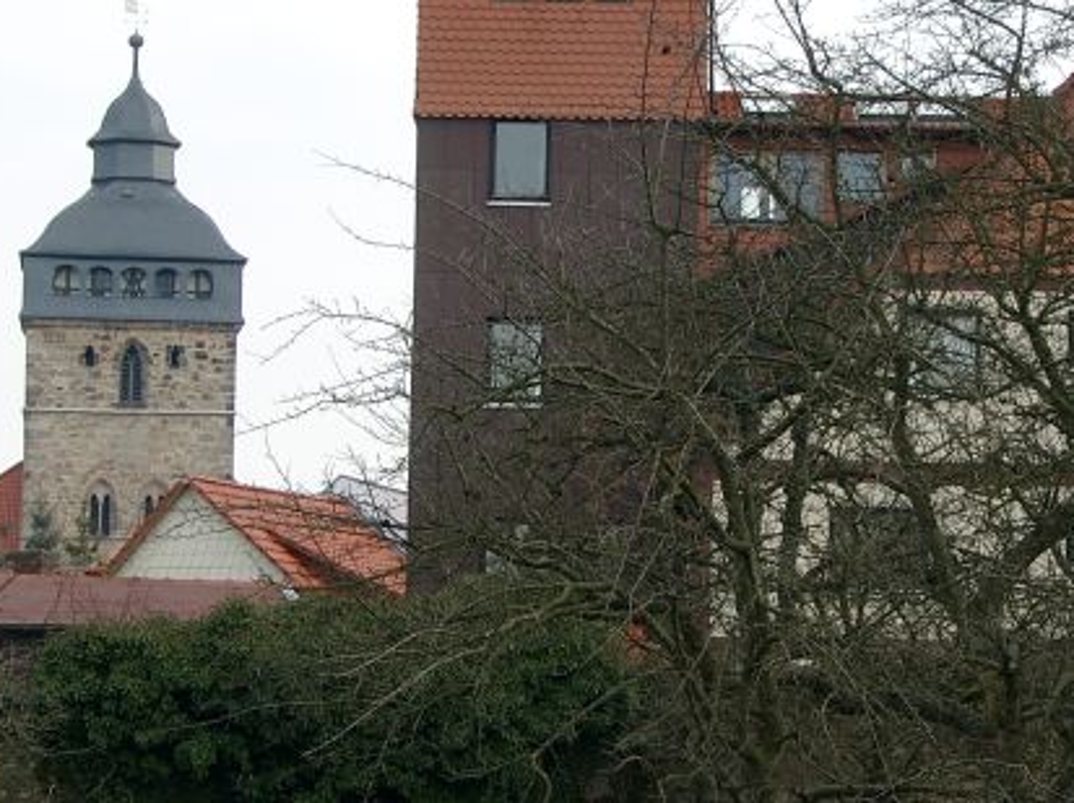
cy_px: 296
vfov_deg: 9.3
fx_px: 4929
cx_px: 710
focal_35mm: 159
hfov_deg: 12.4
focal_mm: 16.97
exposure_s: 1/158
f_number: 4
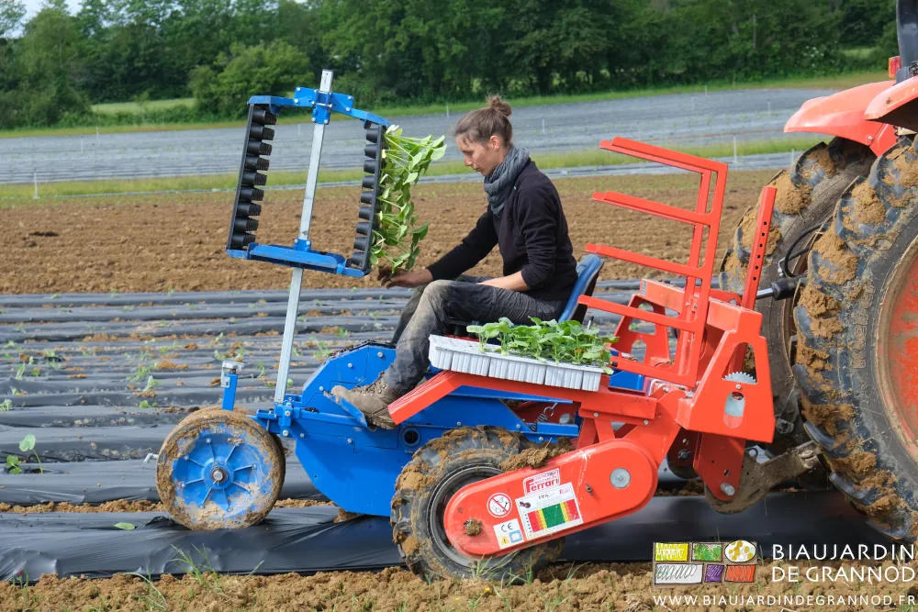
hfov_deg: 24.5
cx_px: 459
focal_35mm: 83
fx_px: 2117
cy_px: 306
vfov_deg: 16.5
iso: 160
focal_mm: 55
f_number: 7.1
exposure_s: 1/170
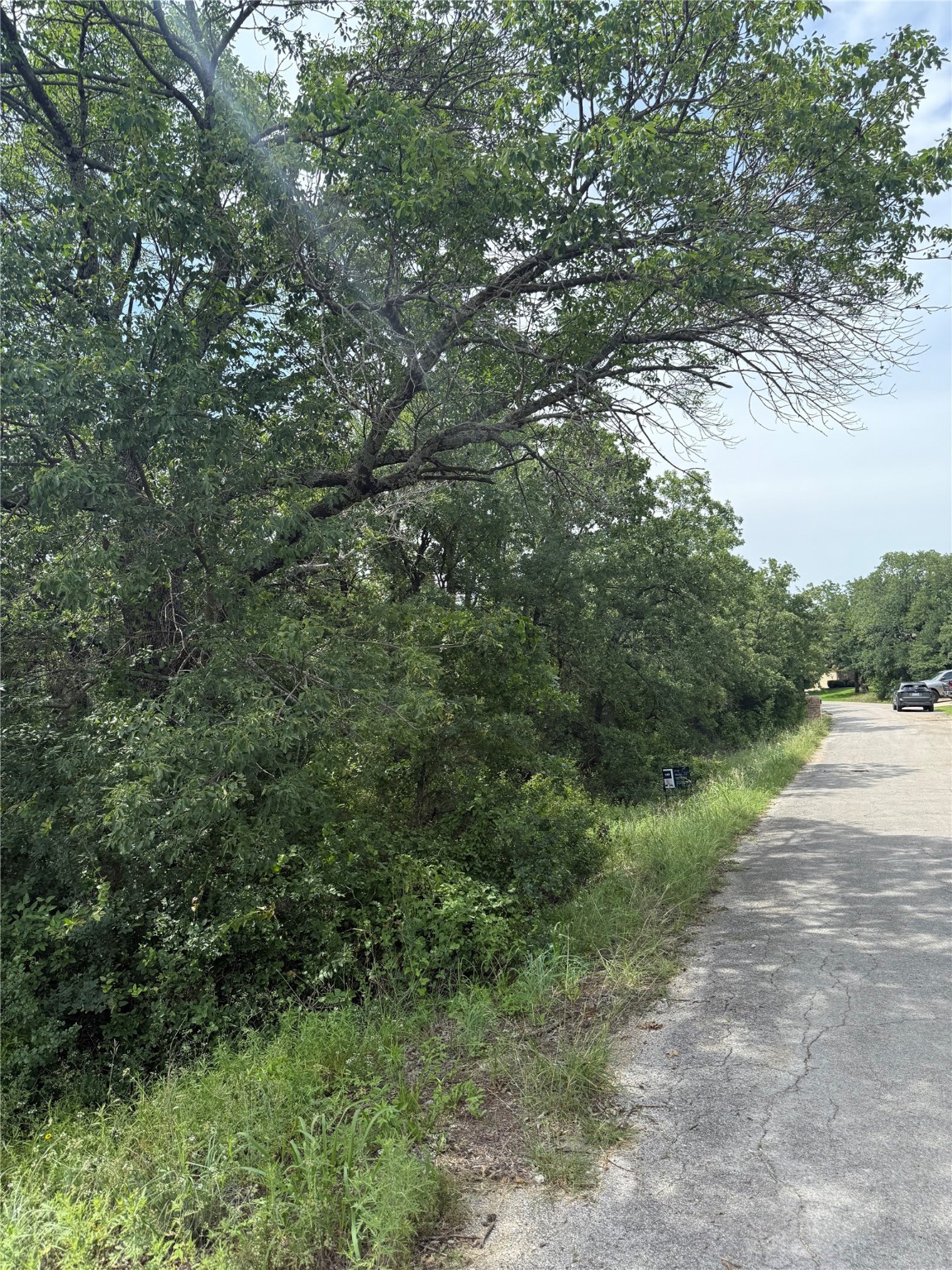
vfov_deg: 71.6
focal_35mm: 24
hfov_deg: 56.8
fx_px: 880
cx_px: 476
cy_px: 635
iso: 100
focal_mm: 6.76
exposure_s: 1/2299
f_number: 1.78
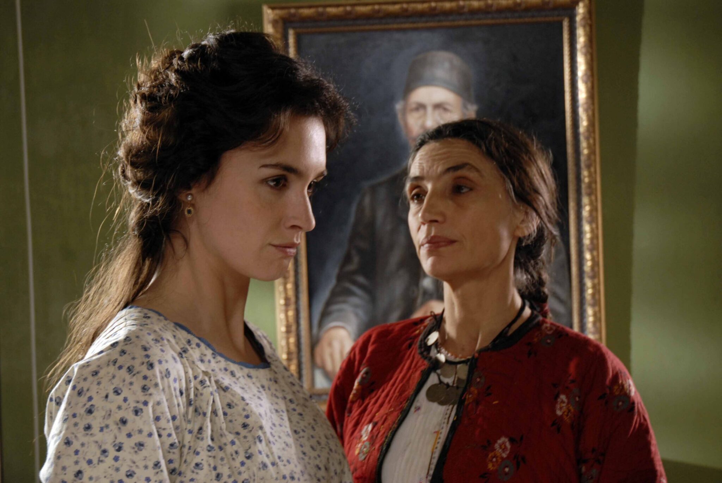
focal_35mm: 52
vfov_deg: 25.8
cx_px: 361
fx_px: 1054
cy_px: 242
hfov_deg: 37.8
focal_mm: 35
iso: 400
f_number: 4.2
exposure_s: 1/40
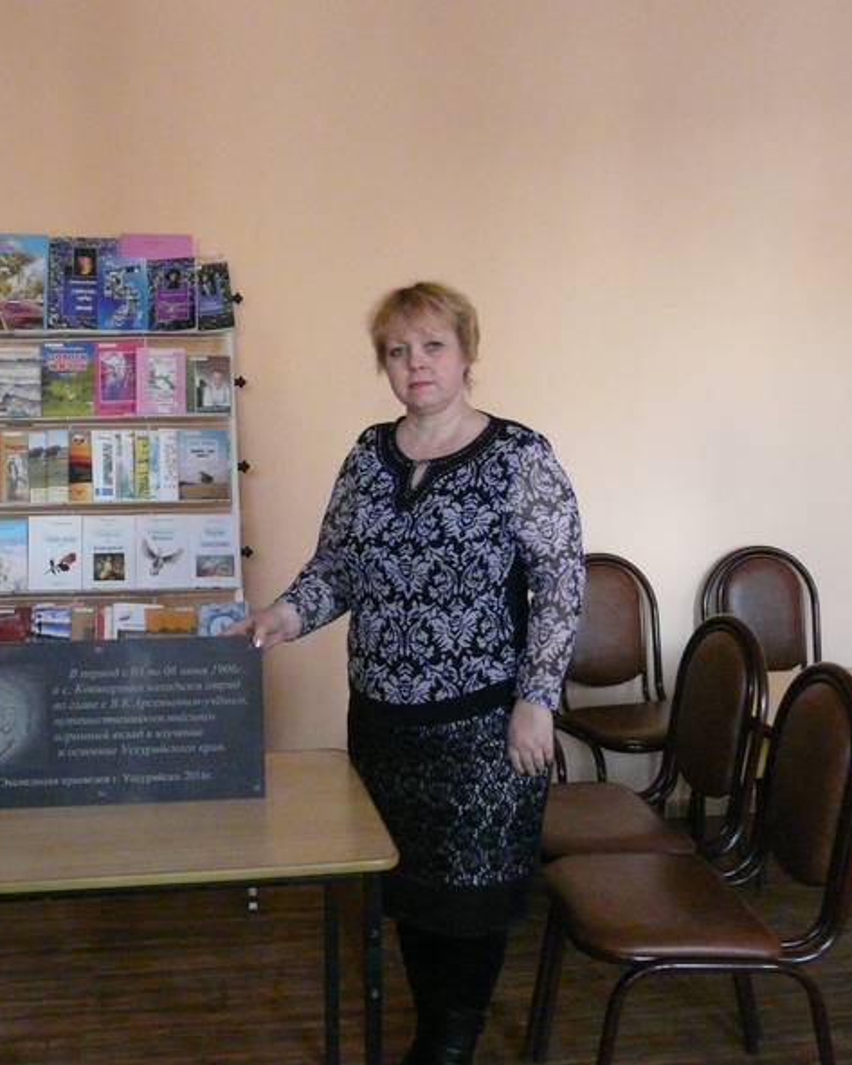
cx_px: 303
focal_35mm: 37
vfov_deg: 49.1
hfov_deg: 39.8
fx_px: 1166
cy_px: 539
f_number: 2.8
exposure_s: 1/30
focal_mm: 4.6
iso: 800
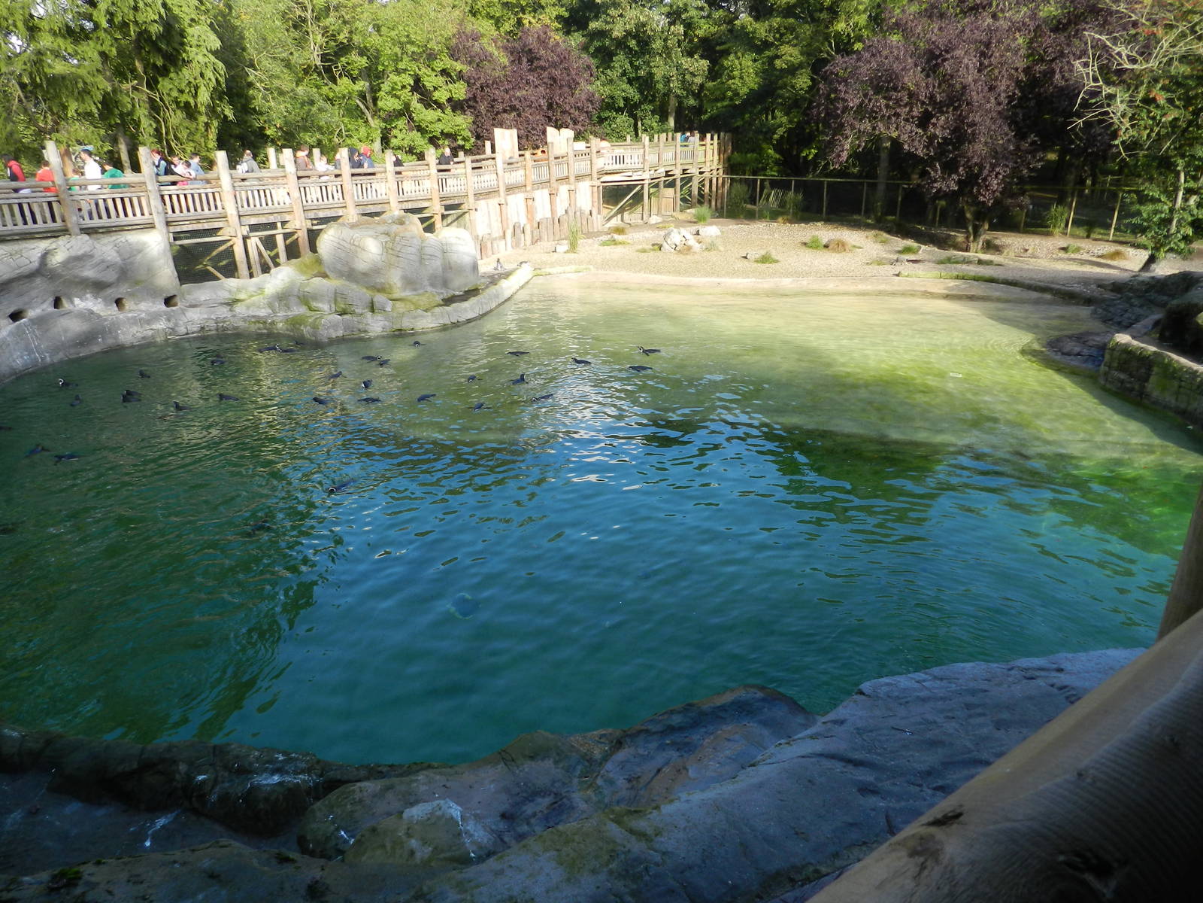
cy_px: 452
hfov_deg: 73.9
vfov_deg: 58.9
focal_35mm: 23
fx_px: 799
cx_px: 602
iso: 160
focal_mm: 4
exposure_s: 1/400
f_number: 3.4
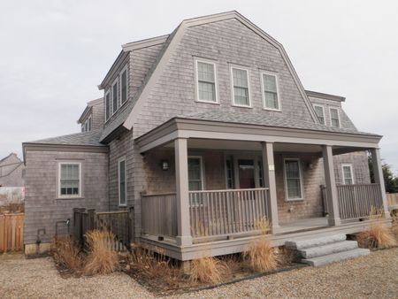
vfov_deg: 49.8
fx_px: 322
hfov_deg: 63.4
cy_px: 150
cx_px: 199
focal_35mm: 28
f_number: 5
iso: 50
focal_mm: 5
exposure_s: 1/160
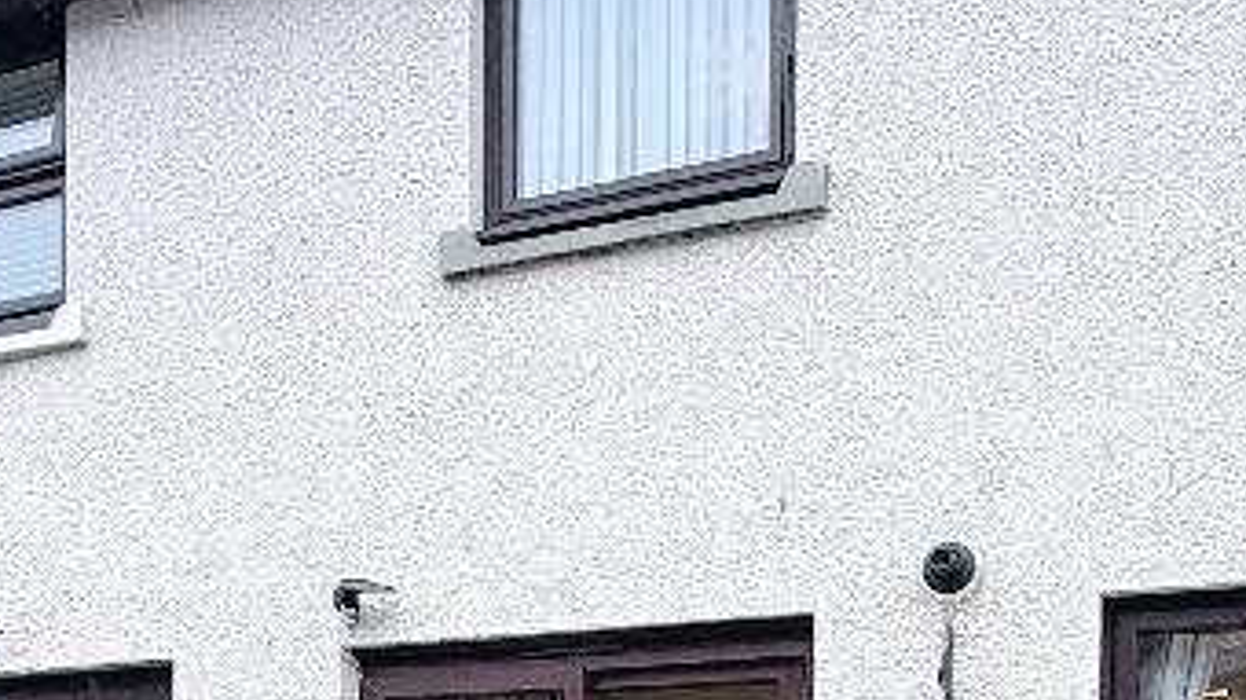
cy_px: 938
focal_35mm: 46
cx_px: 594
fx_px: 1519
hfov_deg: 44.6
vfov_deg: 22.8
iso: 100
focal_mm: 2.22
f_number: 2.2
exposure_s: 1/99
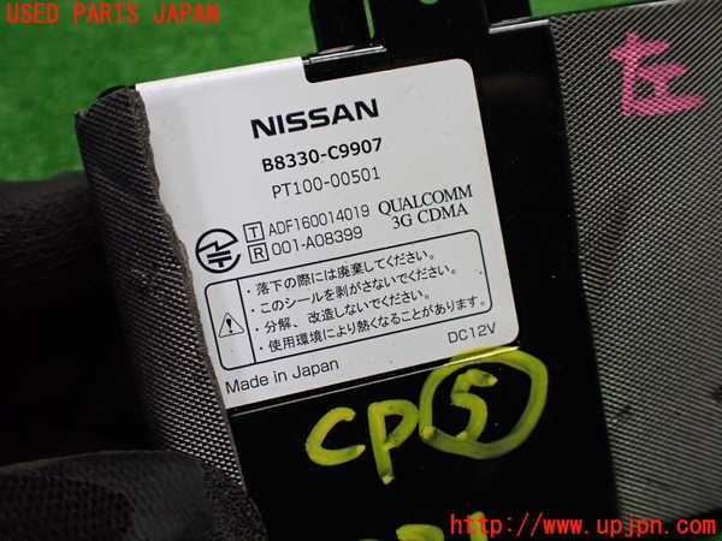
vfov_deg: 46.8
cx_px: 361
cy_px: 270
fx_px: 626
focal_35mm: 30
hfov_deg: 60.0
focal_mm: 5.4
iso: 400
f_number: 2.3
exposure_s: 1/125
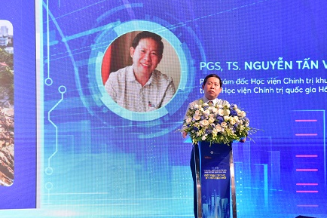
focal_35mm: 166
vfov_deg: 8.3
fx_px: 1507
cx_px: 165
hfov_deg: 12.4
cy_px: 117
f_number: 9
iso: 5600
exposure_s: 1/125
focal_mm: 120
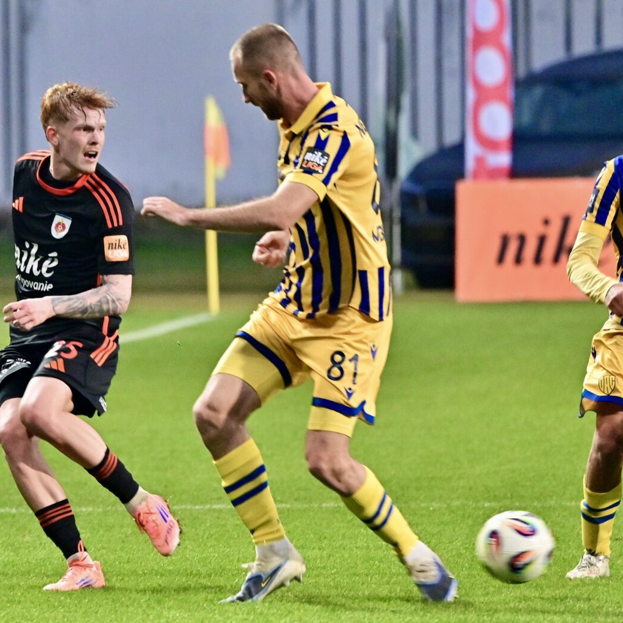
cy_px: 312
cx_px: 391
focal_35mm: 512
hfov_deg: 3.4
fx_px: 10425
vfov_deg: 3.4
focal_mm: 400
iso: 4000
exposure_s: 1/500
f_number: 6.3
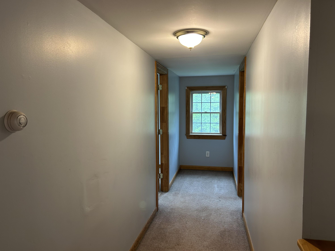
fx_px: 252
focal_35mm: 26
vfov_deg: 53.1
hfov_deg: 67.3
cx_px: 168
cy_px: 126
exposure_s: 1/60
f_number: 1.5
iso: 100
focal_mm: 5.7
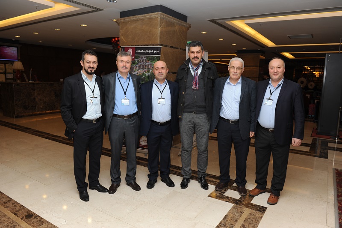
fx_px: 247
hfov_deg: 69.4
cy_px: 114
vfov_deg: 49.5
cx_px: 171
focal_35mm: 26
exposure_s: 1/80
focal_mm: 26
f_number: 5.6
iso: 400
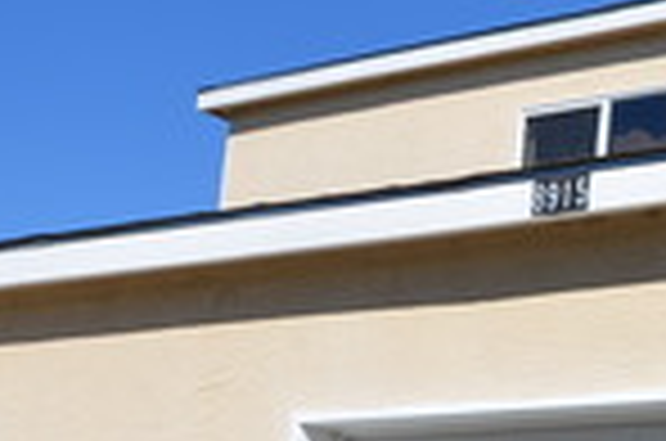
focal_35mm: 84
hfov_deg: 20.1
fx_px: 1554
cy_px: 482
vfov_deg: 15.7
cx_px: 1062
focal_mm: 13
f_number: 9
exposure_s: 1/320
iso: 100
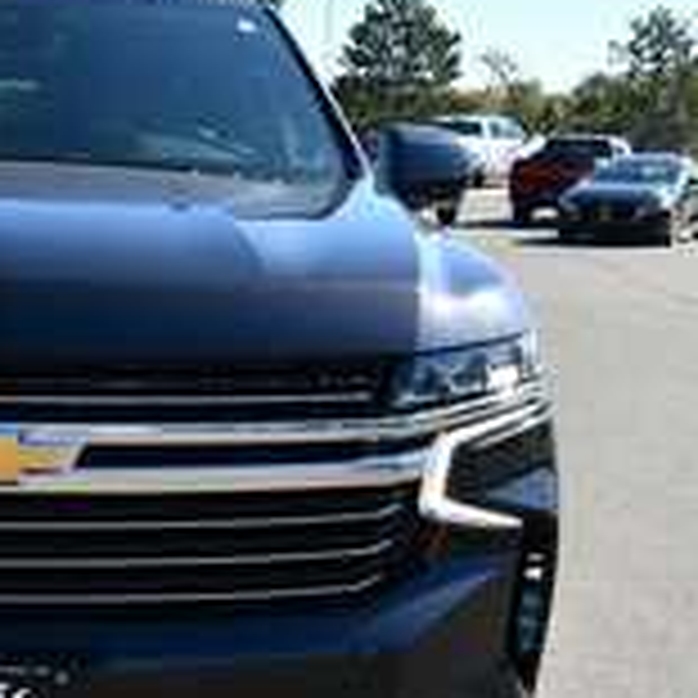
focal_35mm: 66
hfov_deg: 24.7
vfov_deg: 26.0
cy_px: 462
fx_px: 1506
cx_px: -18
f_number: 8
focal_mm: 20
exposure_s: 1/250
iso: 180
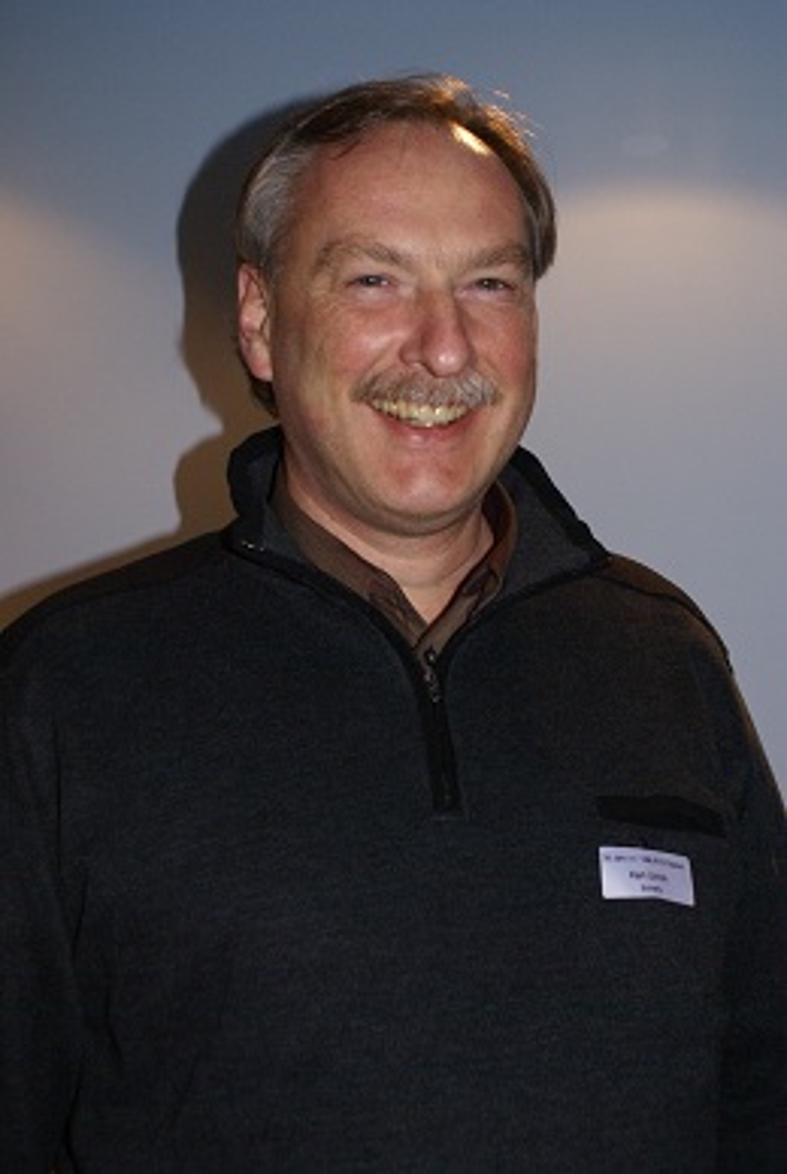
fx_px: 1470
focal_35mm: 45
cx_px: 394
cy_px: 587
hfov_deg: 30.0
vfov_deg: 43.5
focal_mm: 30
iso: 400
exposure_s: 1/60
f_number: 5.6
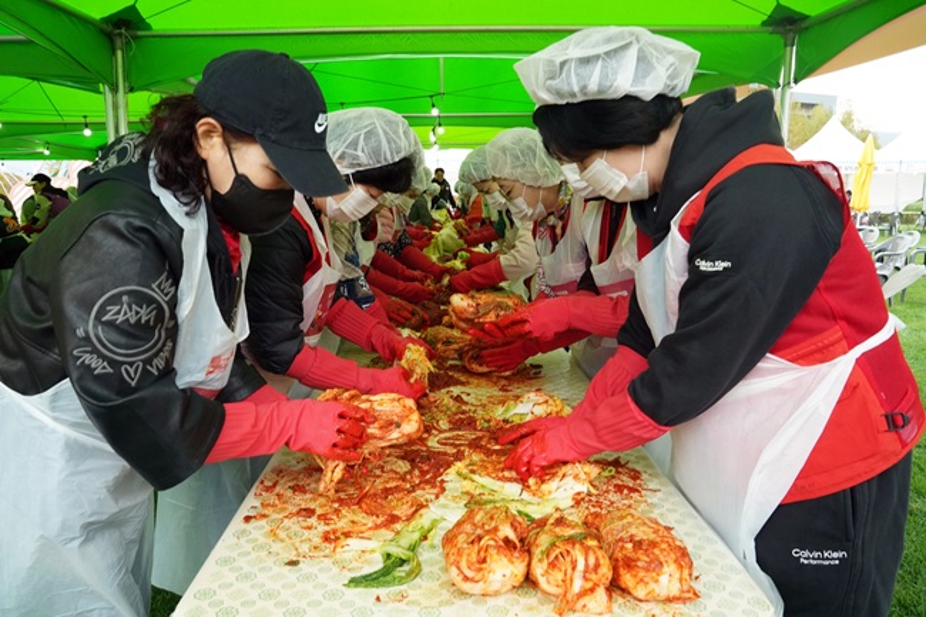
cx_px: 463
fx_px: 617
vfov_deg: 53.1
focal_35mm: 24
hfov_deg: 73.8
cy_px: 308
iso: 3200
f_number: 10
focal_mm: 24
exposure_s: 1/125
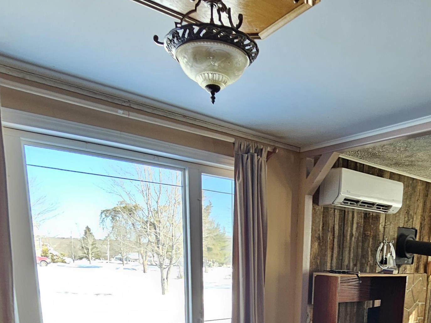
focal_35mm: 29
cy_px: 352
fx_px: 361
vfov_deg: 39.7
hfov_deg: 60.9
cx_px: 266
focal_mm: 2.2
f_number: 2.2
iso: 64
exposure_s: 1/60
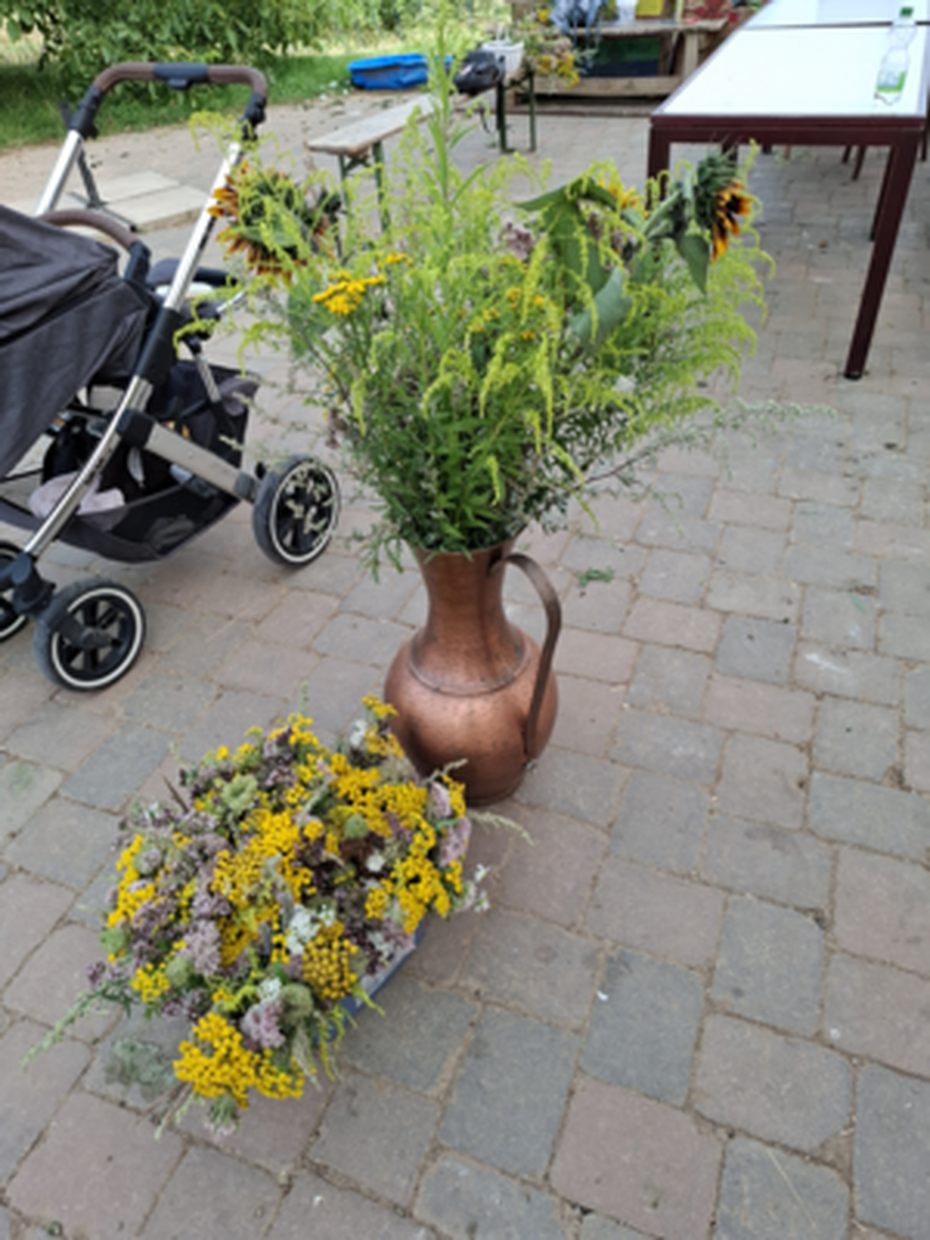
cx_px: 465
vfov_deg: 73.9
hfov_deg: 58.9
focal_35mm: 23
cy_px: 620
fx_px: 824
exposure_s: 1/348
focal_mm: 5.54
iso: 50
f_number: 1.8
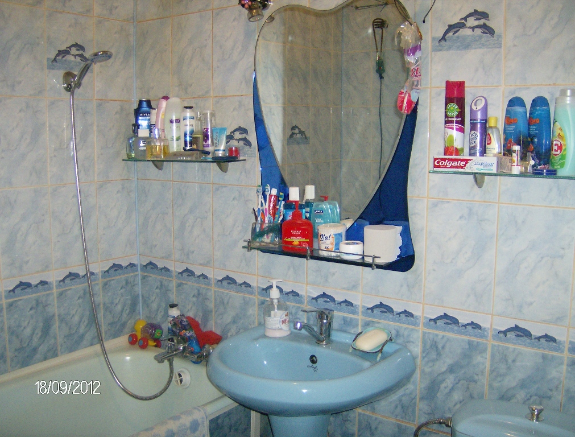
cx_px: 288
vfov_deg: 40.0
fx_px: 601
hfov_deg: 51.1
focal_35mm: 36
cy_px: 218
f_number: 2.8
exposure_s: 1/60
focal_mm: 6
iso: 200
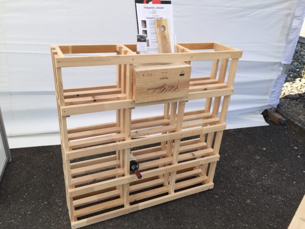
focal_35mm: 29
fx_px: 256
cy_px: 114
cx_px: 152
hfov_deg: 61.6
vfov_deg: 48.3
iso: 32
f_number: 2.2
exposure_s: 1/842
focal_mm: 4.15
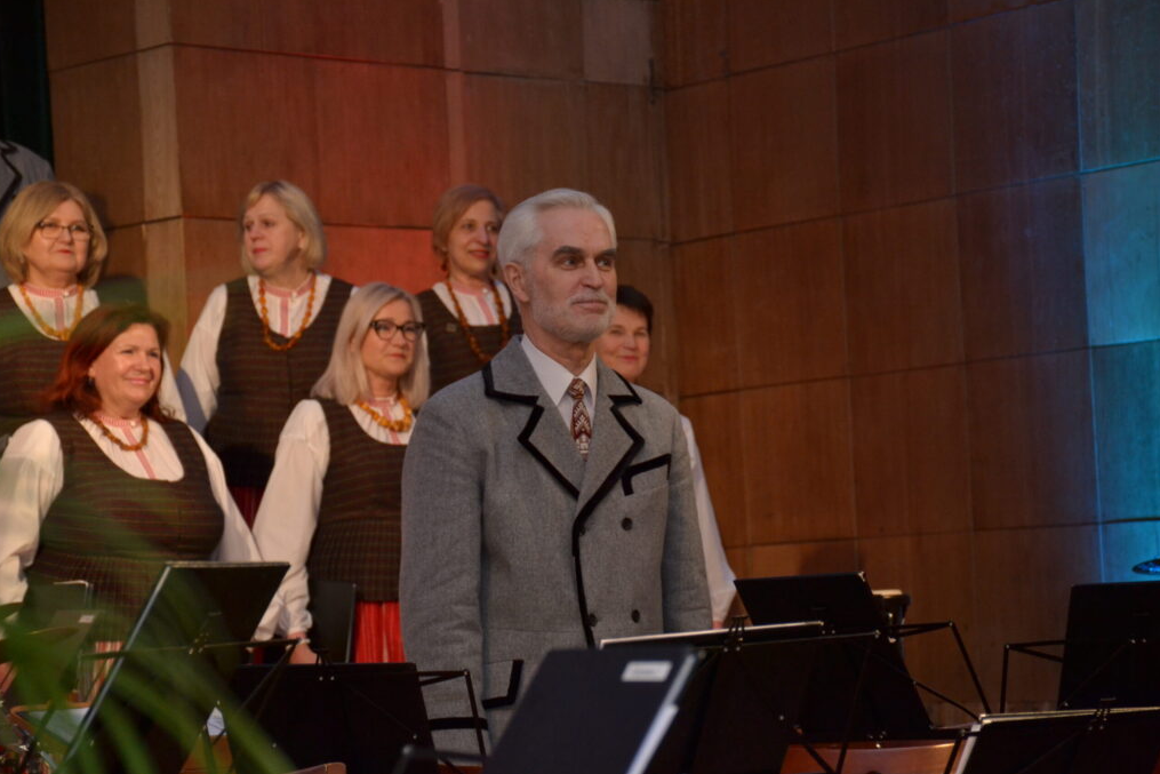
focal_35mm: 114
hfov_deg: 18.0
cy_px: 386
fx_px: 3658
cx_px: 579
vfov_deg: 12.1
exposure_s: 1/60
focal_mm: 75
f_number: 5
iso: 800
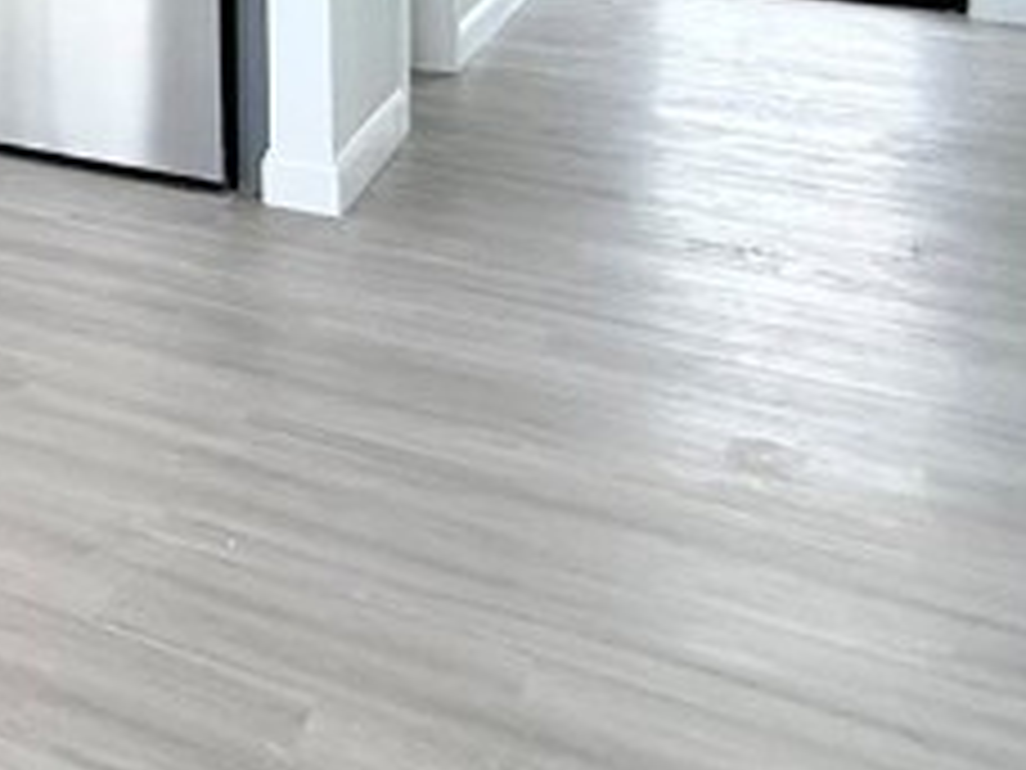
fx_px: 1867
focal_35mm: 63
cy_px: -374
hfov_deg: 17.7
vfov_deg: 20.2
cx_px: -1152
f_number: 2.2
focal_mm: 2.22
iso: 250
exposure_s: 1/120
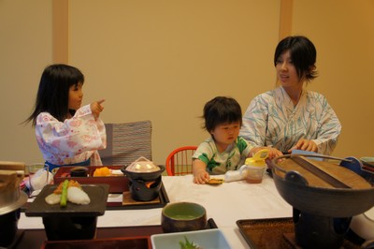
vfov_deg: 43.5
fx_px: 311
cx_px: 187
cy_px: 124
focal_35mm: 30
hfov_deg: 62.0
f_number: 4
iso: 250
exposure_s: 1/30
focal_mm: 20
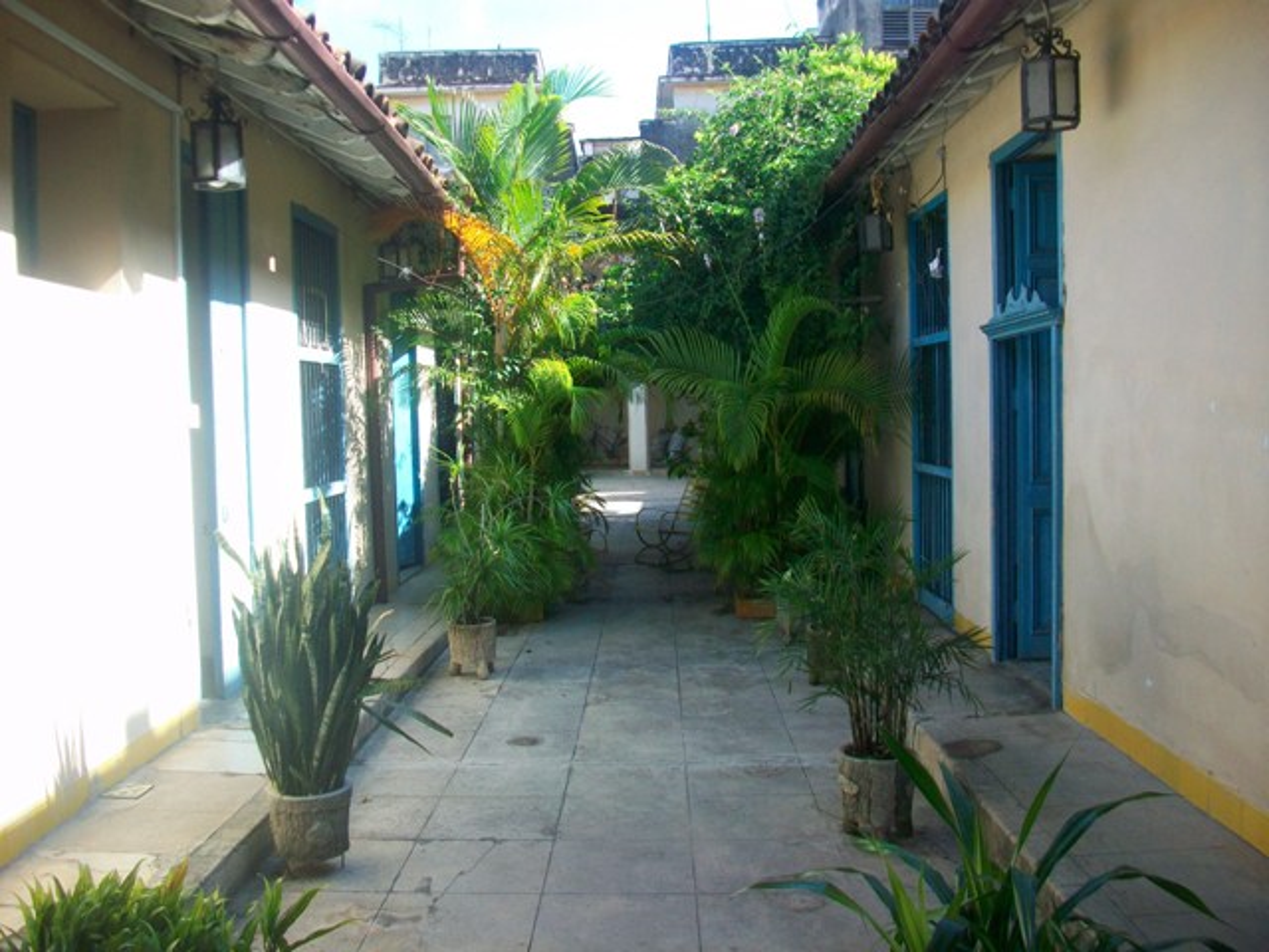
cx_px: 634
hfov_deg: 56.8
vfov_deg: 44.2
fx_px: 1173
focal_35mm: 32
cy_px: 476
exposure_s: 1/200
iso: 64
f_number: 2.8
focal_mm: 5.7
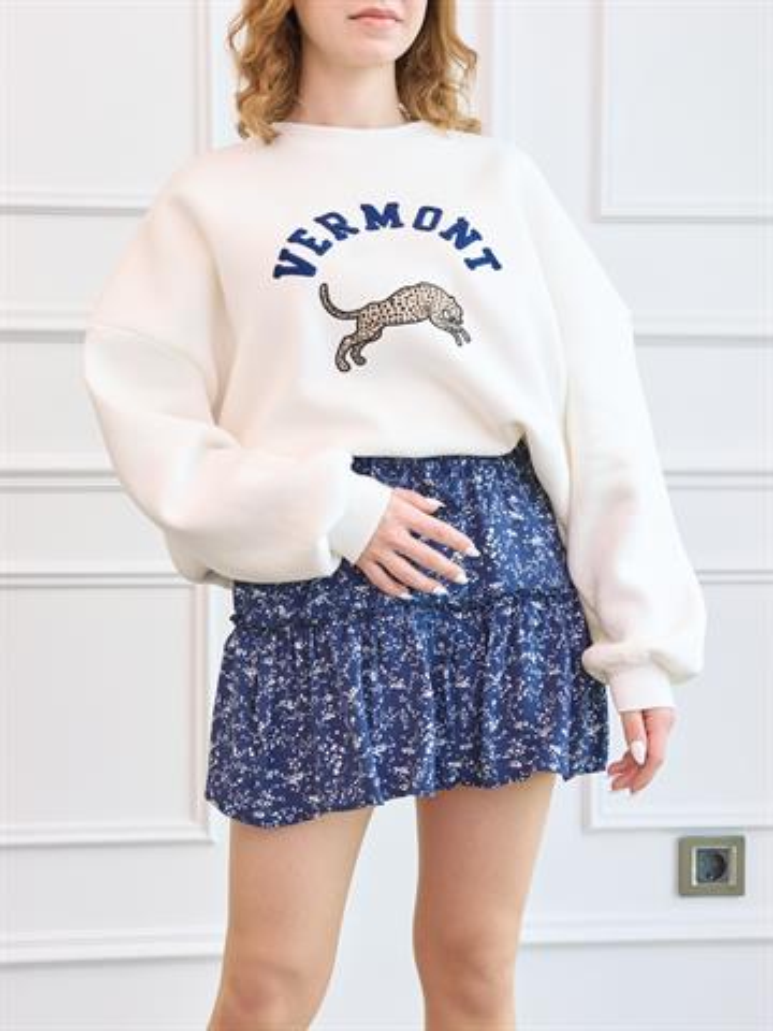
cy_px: 516
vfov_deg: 29.8
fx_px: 1935
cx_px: 386
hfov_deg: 22.6
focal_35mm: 65
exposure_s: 1/100
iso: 500
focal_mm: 30
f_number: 5.6
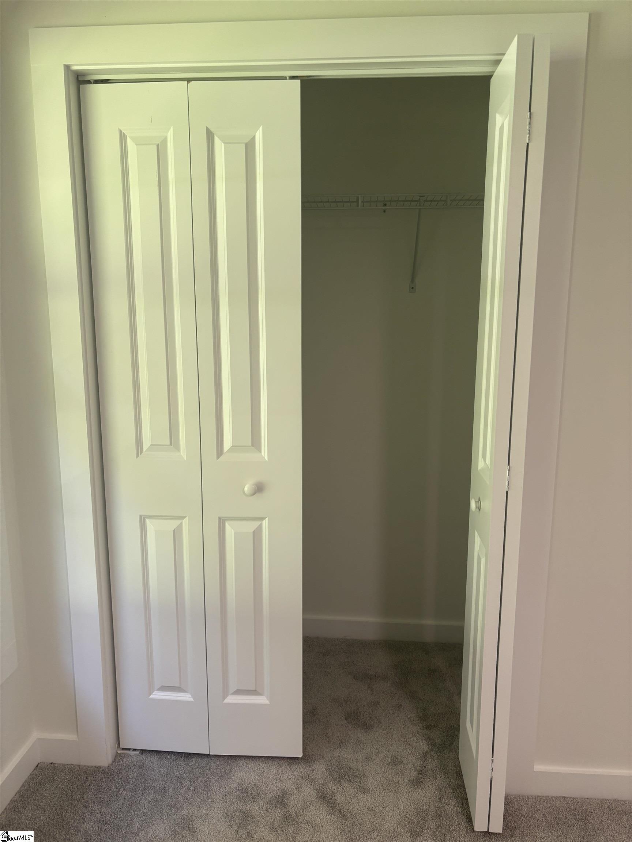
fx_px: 633
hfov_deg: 53.1
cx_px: 316
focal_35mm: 26
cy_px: 421
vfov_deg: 67.3
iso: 100
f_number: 1.6
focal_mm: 5.96
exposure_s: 1/60
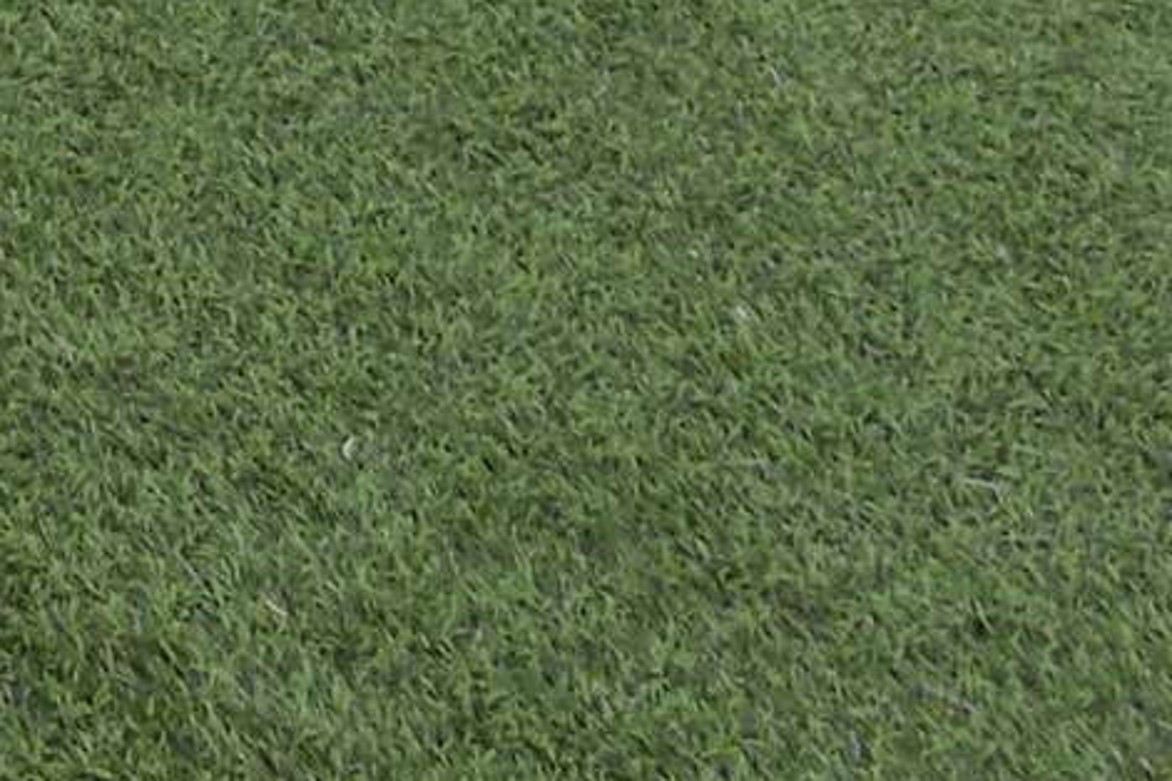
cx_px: -1535
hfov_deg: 14.8
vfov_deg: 9.3
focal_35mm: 95
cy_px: -1915
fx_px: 3093
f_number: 11
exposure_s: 1/15
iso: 400
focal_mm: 7
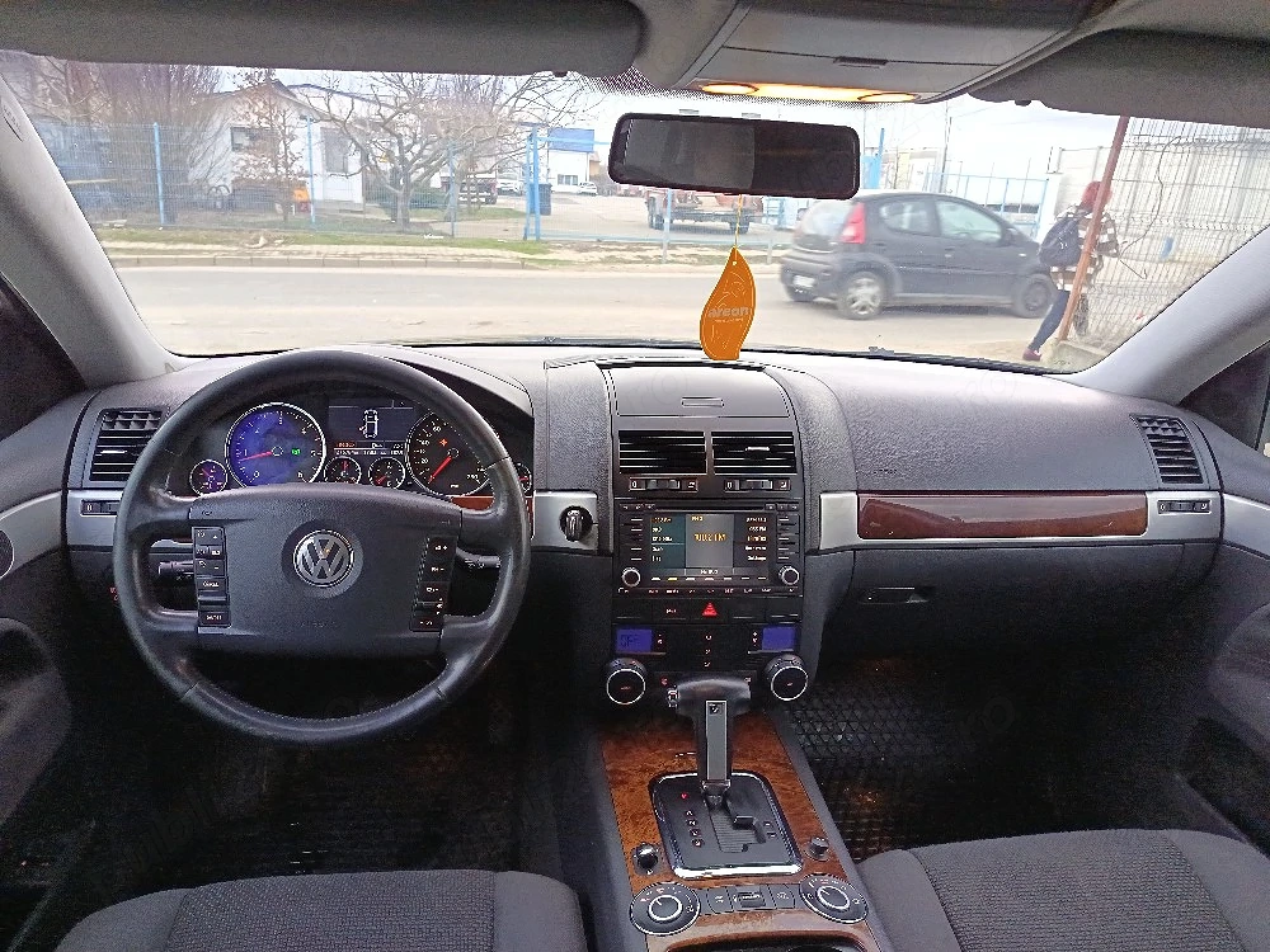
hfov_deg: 71.6
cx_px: 635
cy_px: 476
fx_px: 881
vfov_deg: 56.8
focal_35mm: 24
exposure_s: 1/100
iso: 640
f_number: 1.75
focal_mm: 5.25
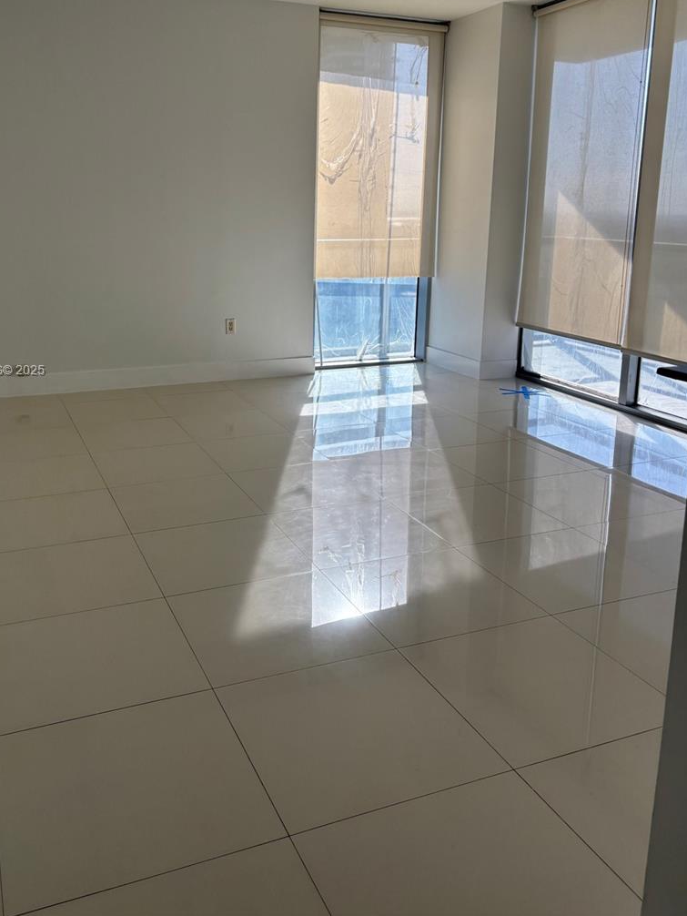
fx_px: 820
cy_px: 371
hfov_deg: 45.3
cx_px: 286
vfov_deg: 57.9
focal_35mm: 31
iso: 50
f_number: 1.6
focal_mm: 5.96
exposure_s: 1/634
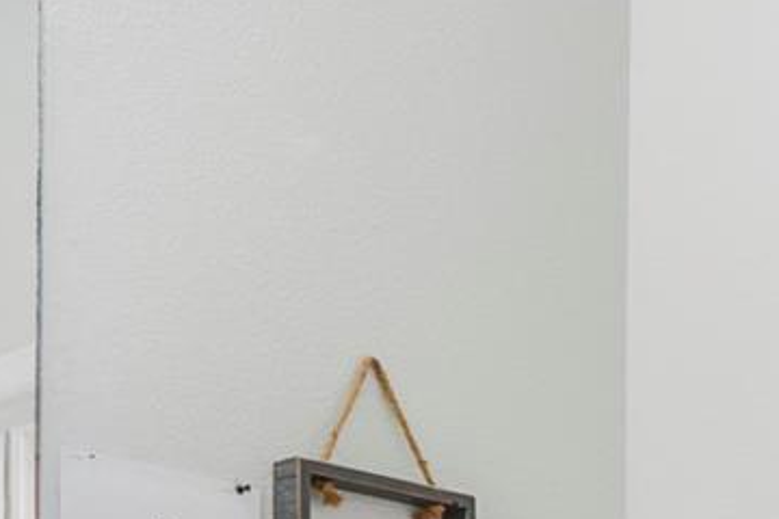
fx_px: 1731
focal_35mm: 80
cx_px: 753
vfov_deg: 15.3
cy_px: 851
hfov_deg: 24.4
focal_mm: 12
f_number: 2.2
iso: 100
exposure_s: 1/40
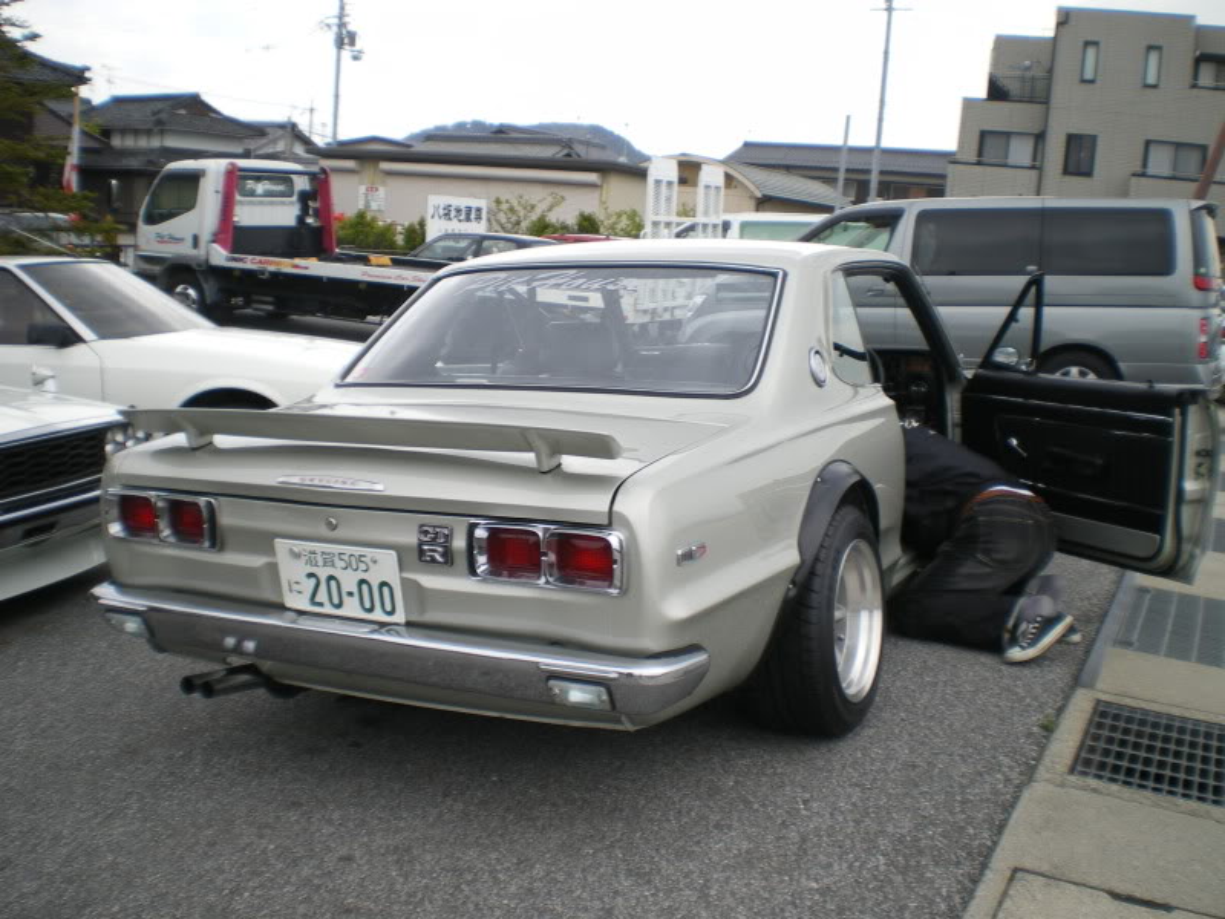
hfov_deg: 51.4
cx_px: 612
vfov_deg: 39.7
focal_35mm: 36
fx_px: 1274
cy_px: 460
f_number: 4.6
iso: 50
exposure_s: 1/200
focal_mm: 6.3
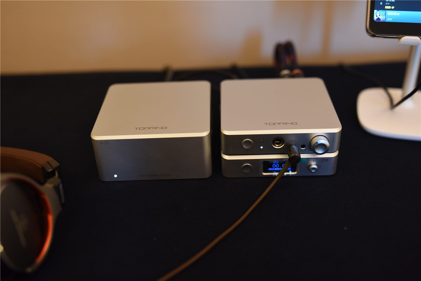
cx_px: 210
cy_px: 140
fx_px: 468
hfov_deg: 48.4
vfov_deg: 33.4
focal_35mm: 40
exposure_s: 1/60
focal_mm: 40
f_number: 2
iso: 800
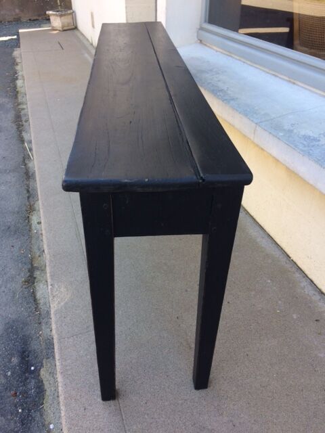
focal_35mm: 29
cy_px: 216
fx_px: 363
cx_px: 162
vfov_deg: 61.7
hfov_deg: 48.2
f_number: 2.2
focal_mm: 4.15
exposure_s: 1/193
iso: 32
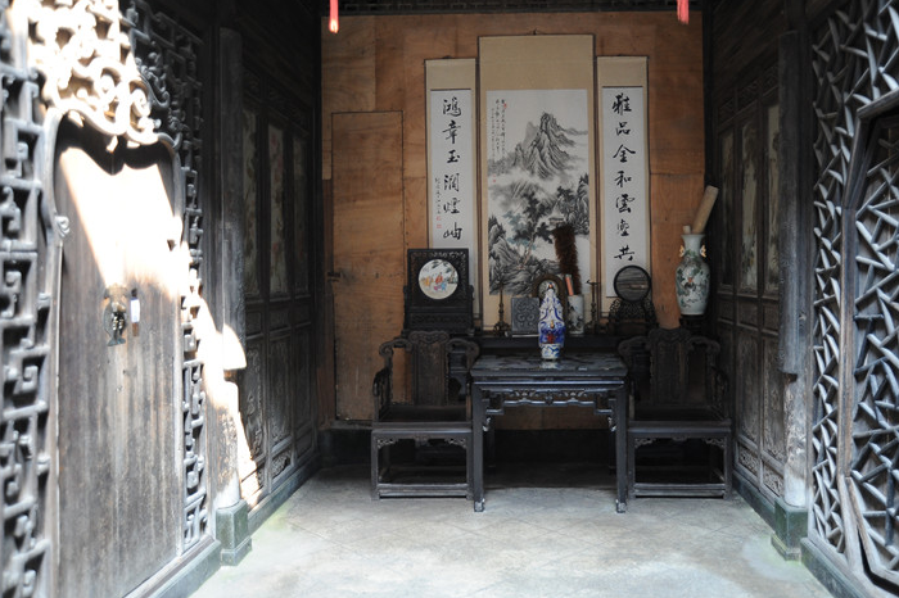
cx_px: 506
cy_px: 264
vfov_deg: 41.0
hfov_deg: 58.6
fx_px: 799
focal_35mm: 32
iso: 1000
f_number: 3.8
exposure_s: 1/30
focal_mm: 28
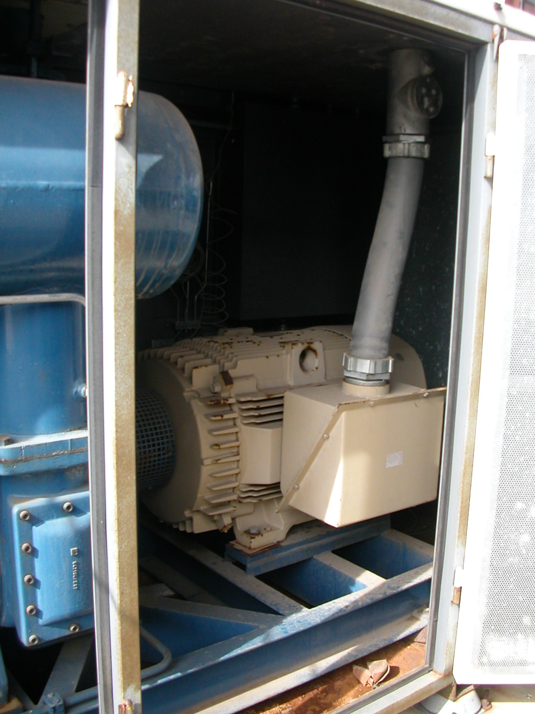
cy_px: 357
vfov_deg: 50.1
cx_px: 268
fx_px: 762
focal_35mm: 37
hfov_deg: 38.7
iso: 100
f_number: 2.7
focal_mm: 5.6
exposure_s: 1/232
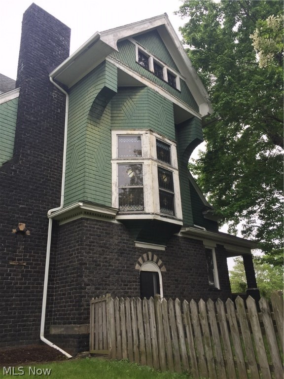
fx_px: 317
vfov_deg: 61.7
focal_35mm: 29
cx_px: 142
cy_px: 190
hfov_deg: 48.2
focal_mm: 4.15
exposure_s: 1/618
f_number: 2.2
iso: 32
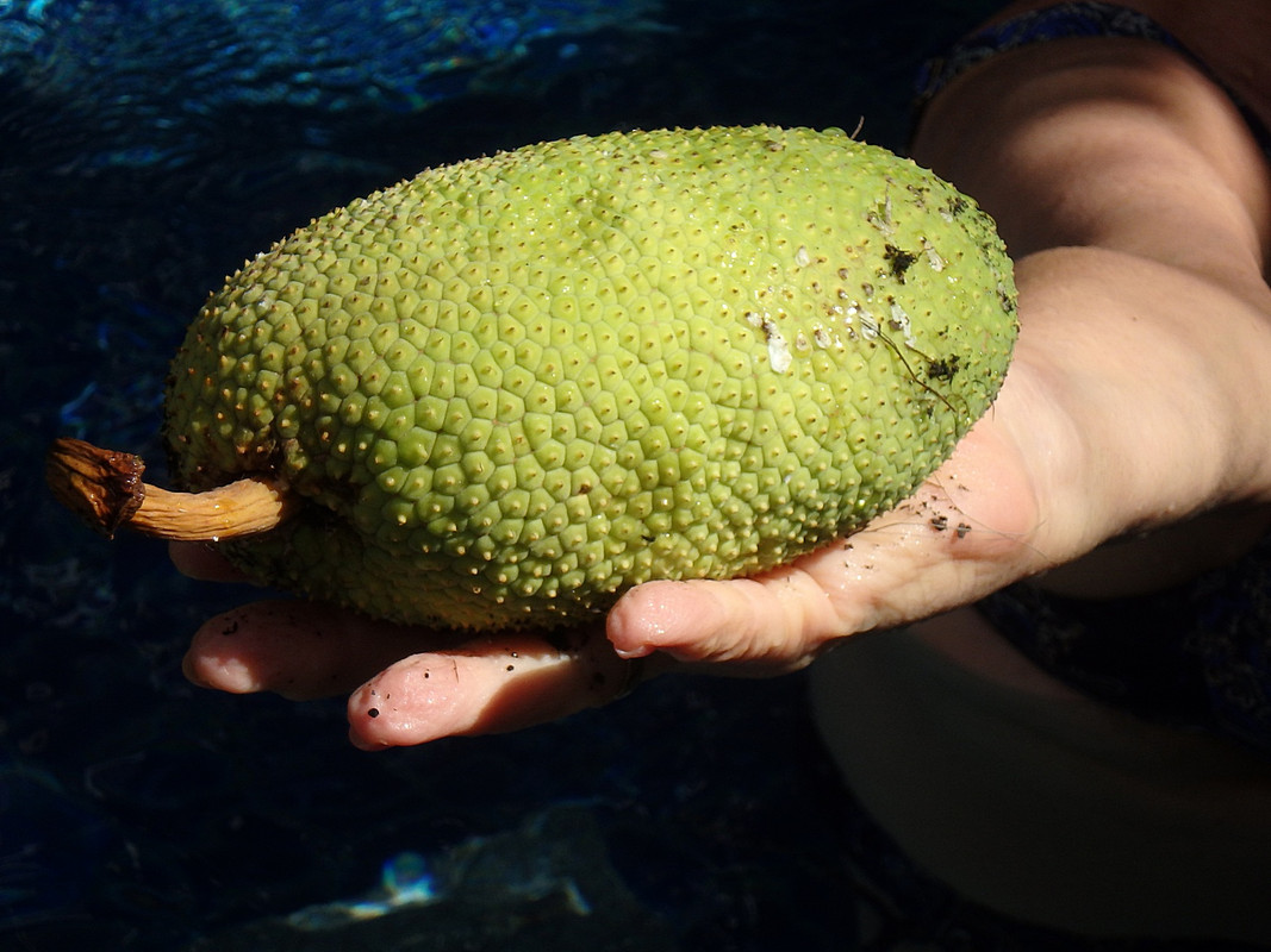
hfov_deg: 18.7
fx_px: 3855
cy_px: 476
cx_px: 636
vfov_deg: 14.1
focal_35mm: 105
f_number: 5.7
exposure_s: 1/500
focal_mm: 18.7
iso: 125
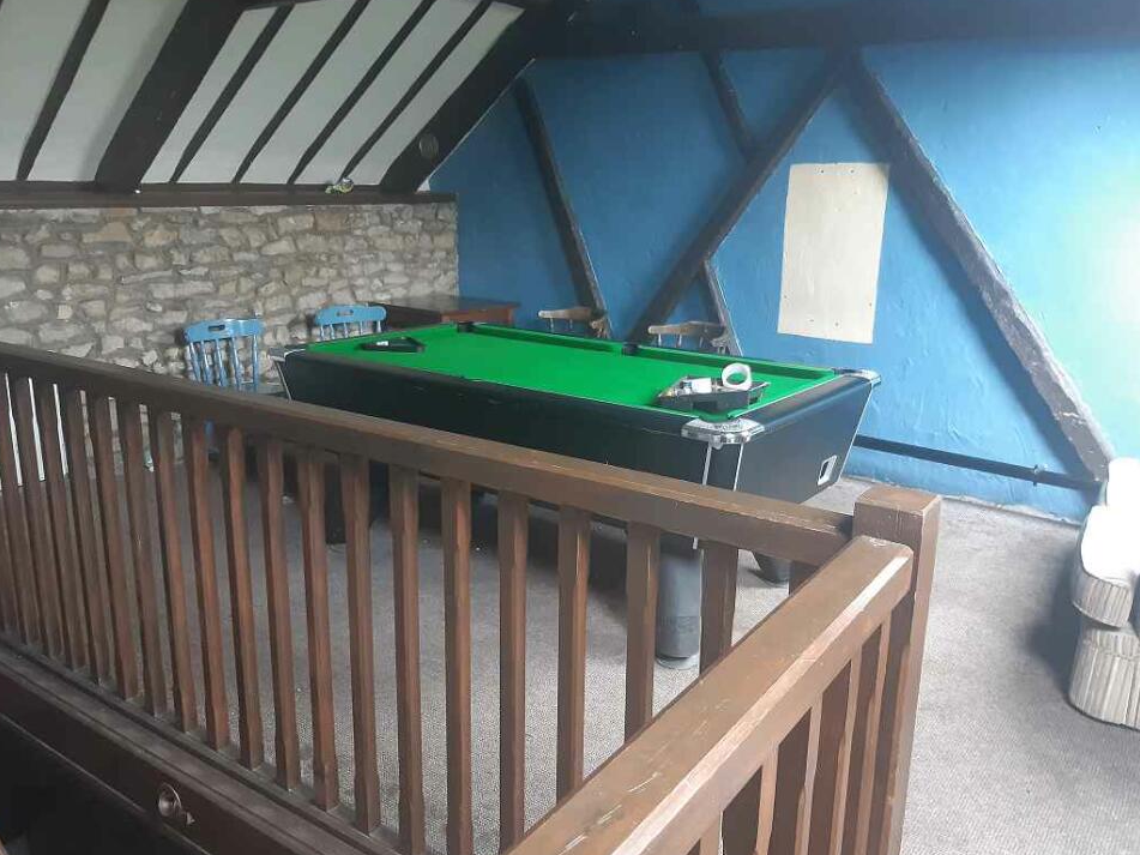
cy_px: 425
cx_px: 545
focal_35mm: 28
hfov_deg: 63.4
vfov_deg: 49.7
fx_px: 922
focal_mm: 3.92
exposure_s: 1/50
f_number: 1.7
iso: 250
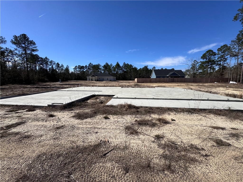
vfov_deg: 85.7
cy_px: 91
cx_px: 122
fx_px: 98
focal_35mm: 14
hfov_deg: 102.1
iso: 50
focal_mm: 2.22
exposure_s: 1/3546
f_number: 2.2
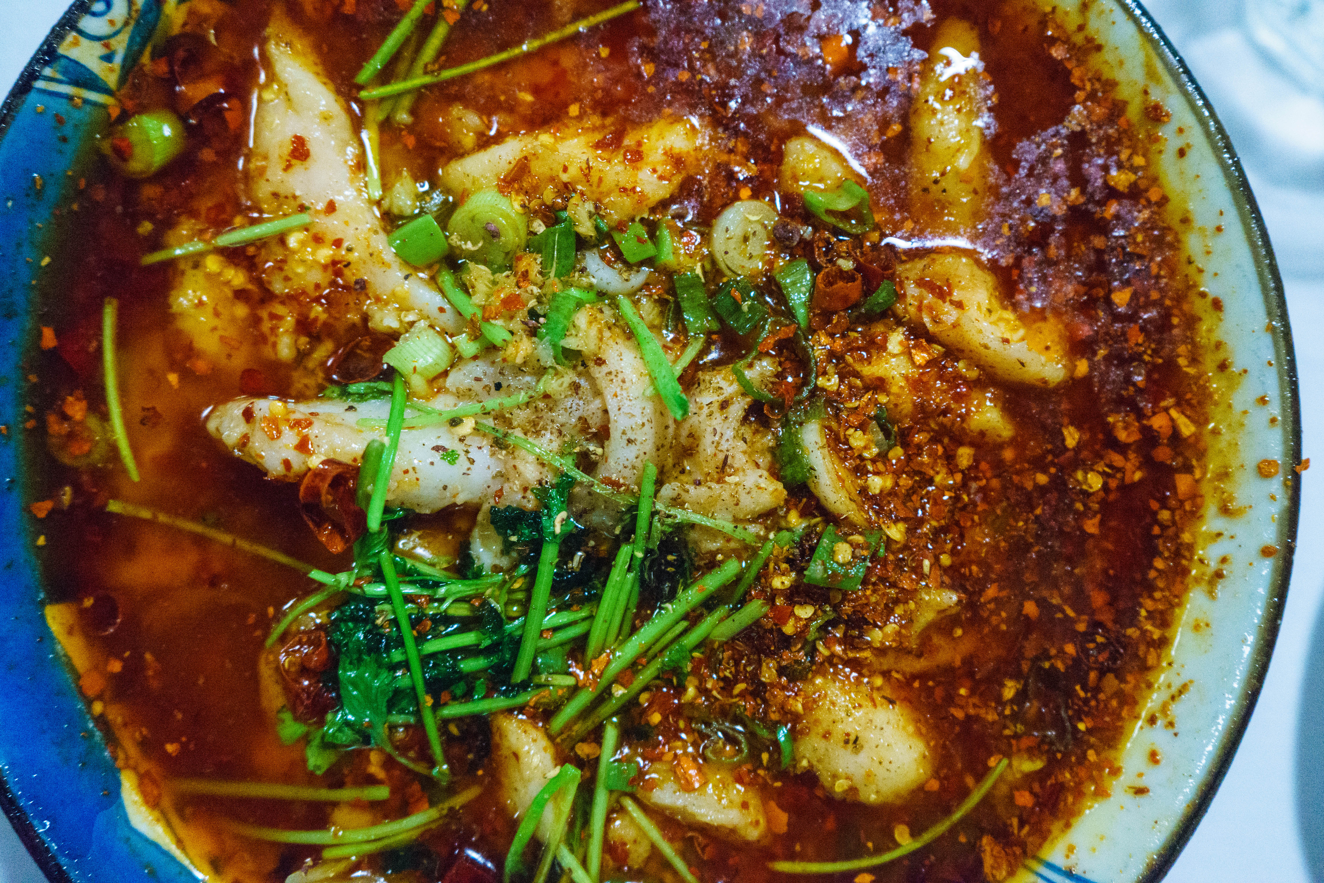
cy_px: 442
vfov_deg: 35.9
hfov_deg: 51.9
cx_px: 662
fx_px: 1361
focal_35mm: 37
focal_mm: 37
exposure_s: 1/80
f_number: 4
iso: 6400
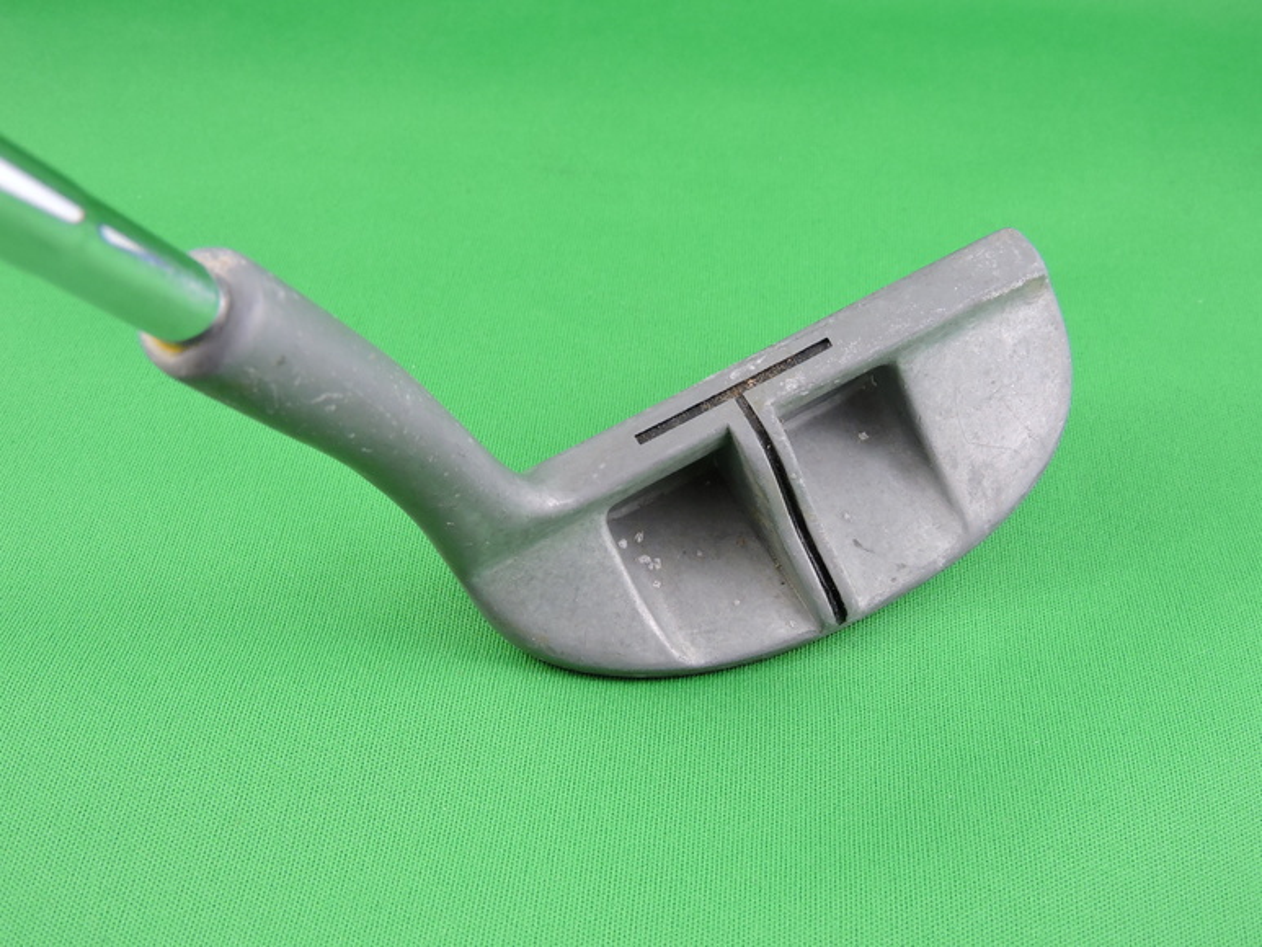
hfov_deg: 46.8
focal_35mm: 40
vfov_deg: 36.0
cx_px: 631
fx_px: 1459
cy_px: 474
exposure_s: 1/30
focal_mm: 7.2
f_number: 3.8
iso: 220
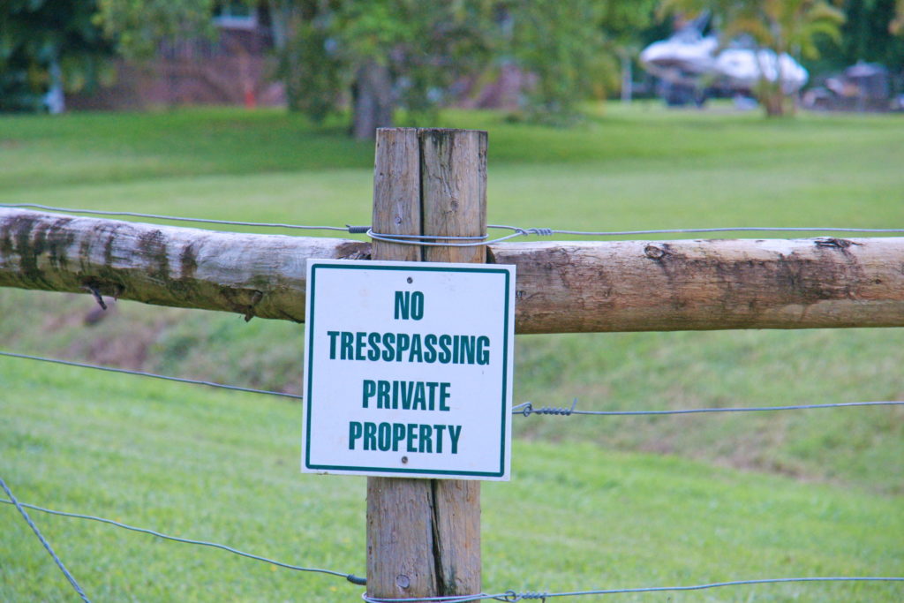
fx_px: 3955
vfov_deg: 8.7
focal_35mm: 158
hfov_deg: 13.0
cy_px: 302
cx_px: 452
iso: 800
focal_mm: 105
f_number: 5.6
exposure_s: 1/100
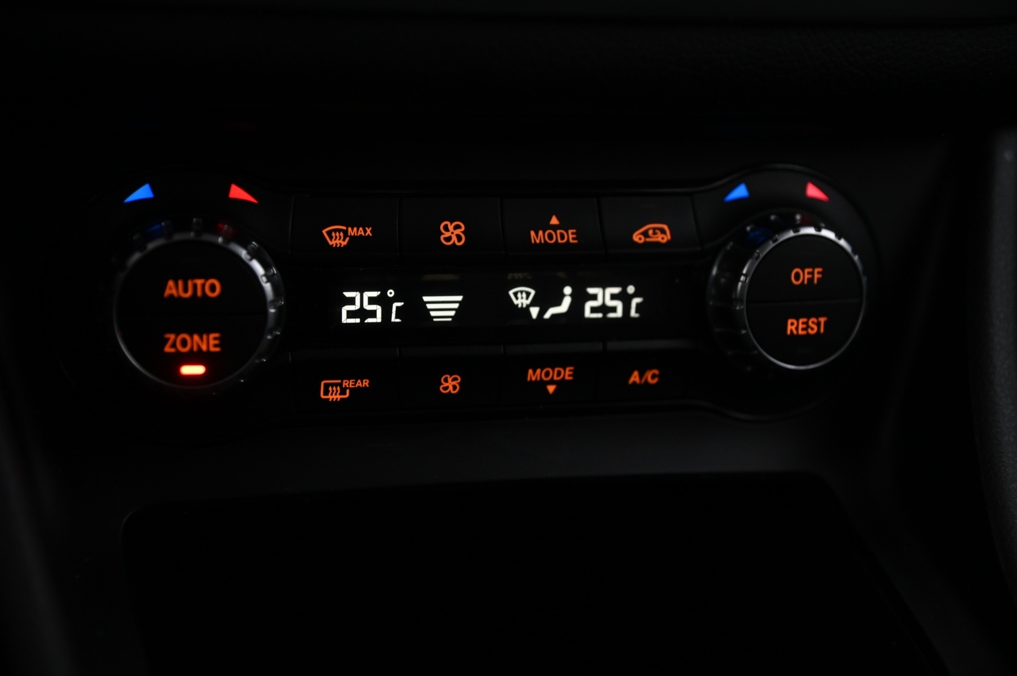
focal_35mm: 68
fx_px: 1919
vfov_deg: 20.0
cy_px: 331
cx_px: 489
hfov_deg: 29.7
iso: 2000
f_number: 4
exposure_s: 1/25
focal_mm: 65
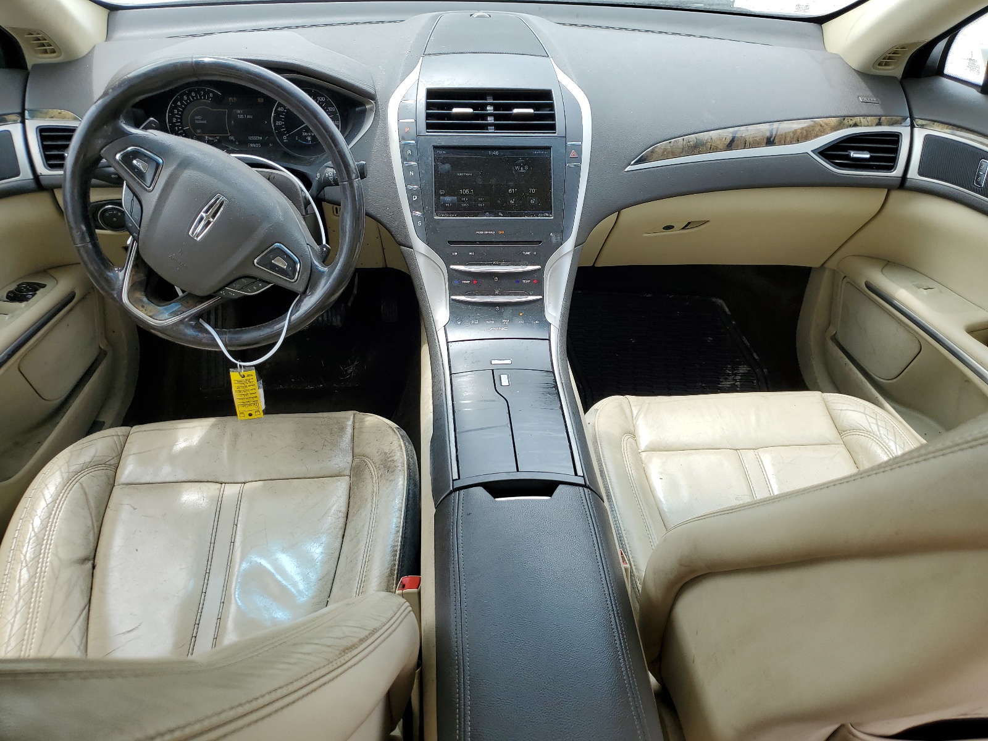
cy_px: 370
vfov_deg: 53.1
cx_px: 494
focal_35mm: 26
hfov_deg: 67.3
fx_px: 742
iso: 50
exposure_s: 1/556
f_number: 1.5
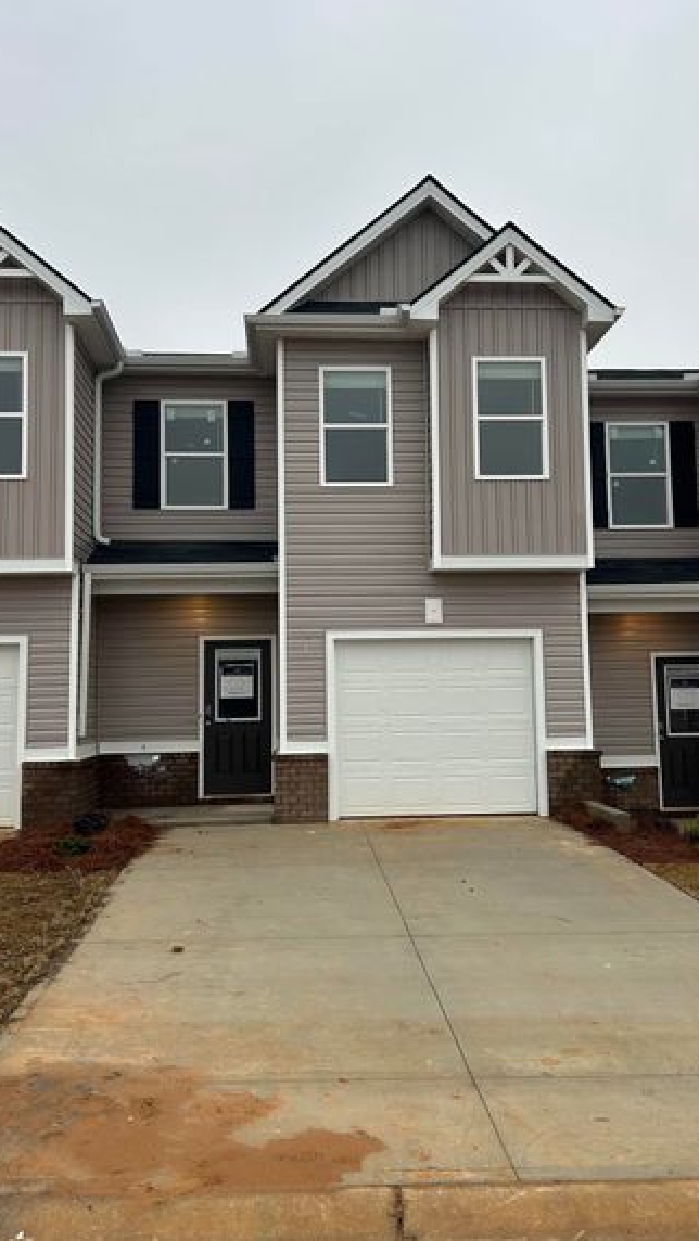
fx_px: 1087
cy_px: 565
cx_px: 371
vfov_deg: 59.4
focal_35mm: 33
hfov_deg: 35.6
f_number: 1.5
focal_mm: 5.7
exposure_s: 1/567
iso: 50
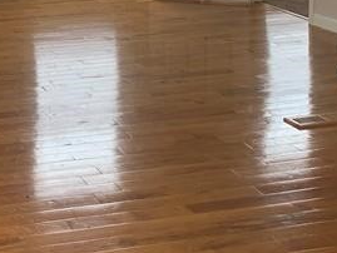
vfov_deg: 14.6
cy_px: -26
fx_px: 964
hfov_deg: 19.3
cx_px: 4
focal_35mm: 99
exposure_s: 1/121
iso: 25
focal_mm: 4.25
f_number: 1.8
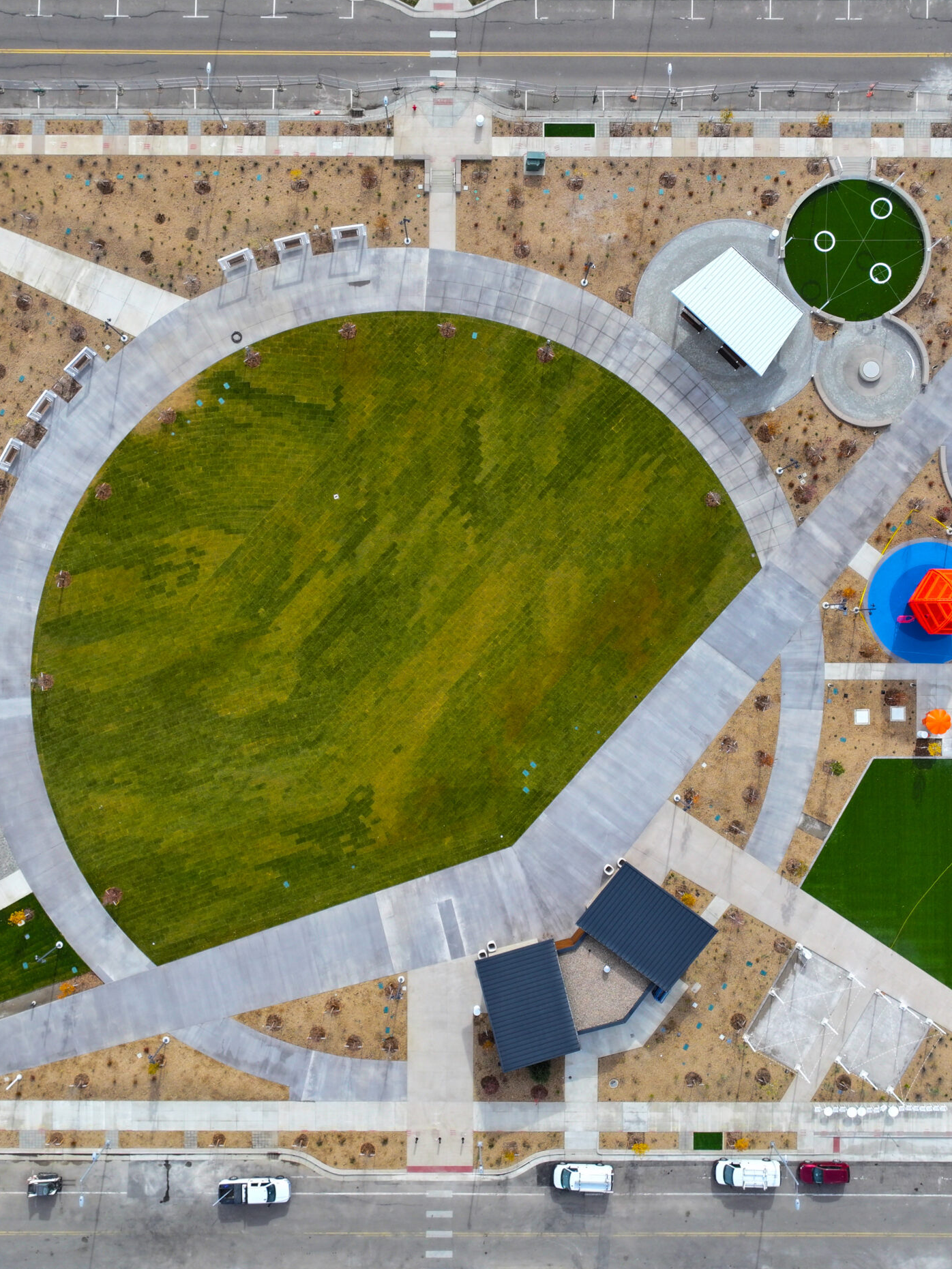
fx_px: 1210
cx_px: 450
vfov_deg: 55.3
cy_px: 634
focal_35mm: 33
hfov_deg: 42.9
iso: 100
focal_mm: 12.29
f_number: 2.8
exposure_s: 1/50
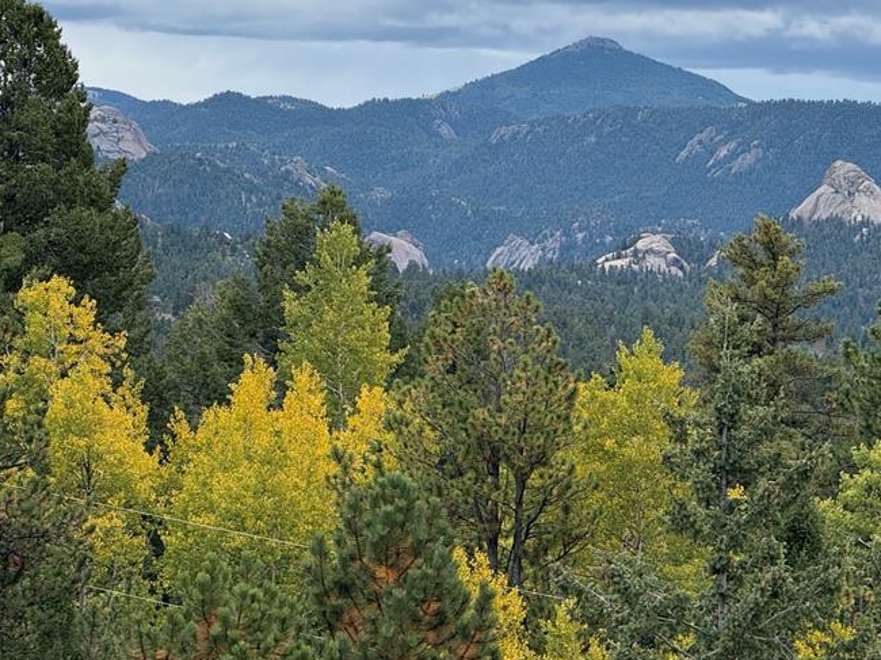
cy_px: 239
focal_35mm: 189
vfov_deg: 7.9
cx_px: 592
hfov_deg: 10.5
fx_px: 4808
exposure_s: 1/1206
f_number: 2.8
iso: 64
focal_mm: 15.66
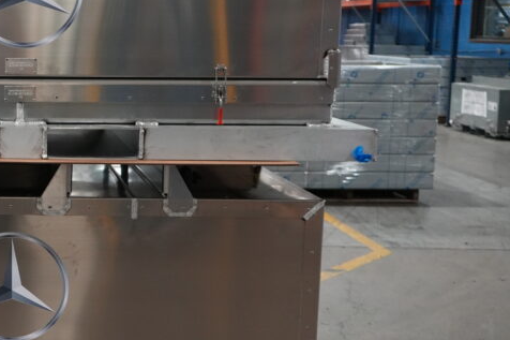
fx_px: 1005
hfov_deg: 26.5
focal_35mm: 71
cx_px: -30
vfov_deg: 19.2
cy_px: 167
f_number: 4
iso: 3200
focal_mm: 33
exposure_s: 1/160
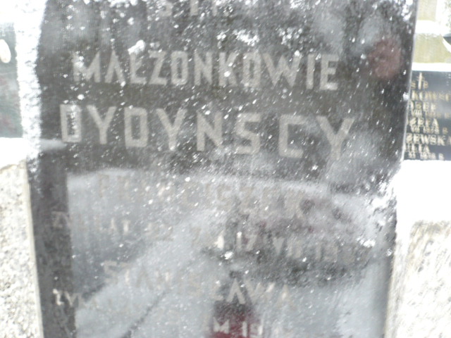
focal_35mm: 35
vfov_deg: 40.7
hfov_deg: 52.6
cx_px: 226
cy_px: 169
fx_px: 456
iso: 200
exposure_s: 1/8
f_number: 2.8
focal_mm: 5.8
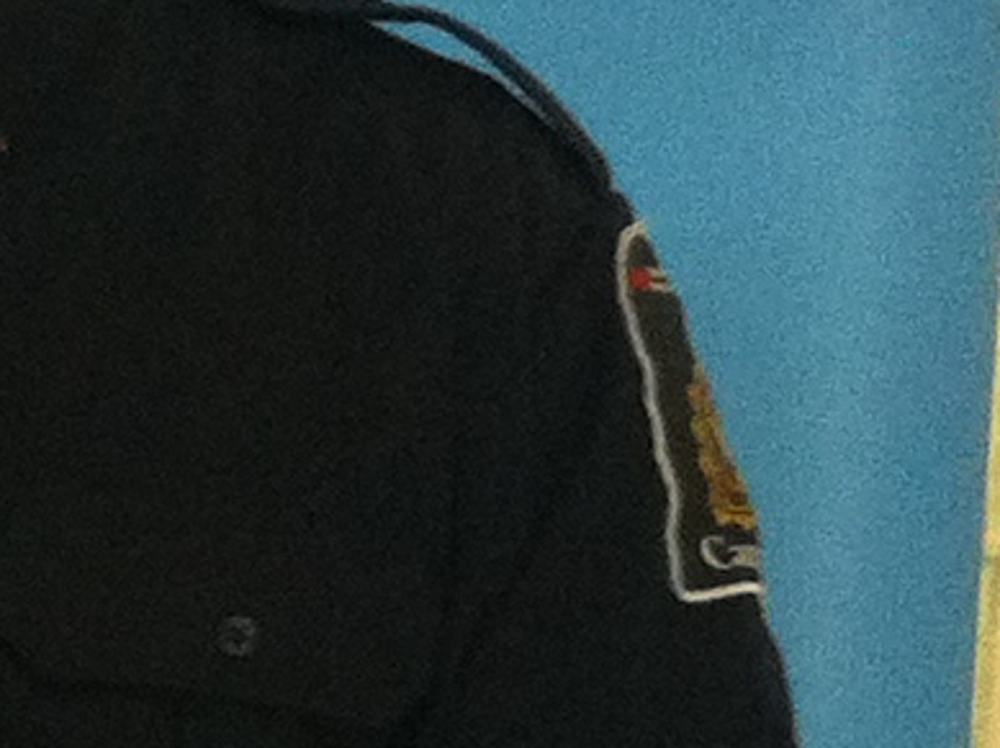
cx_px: -1023
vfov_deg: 6.4
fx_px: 6725
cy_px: 663
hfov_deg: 8.1
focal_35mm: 233
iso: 200
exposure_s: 1/15
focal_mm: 3.85
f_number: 2.8
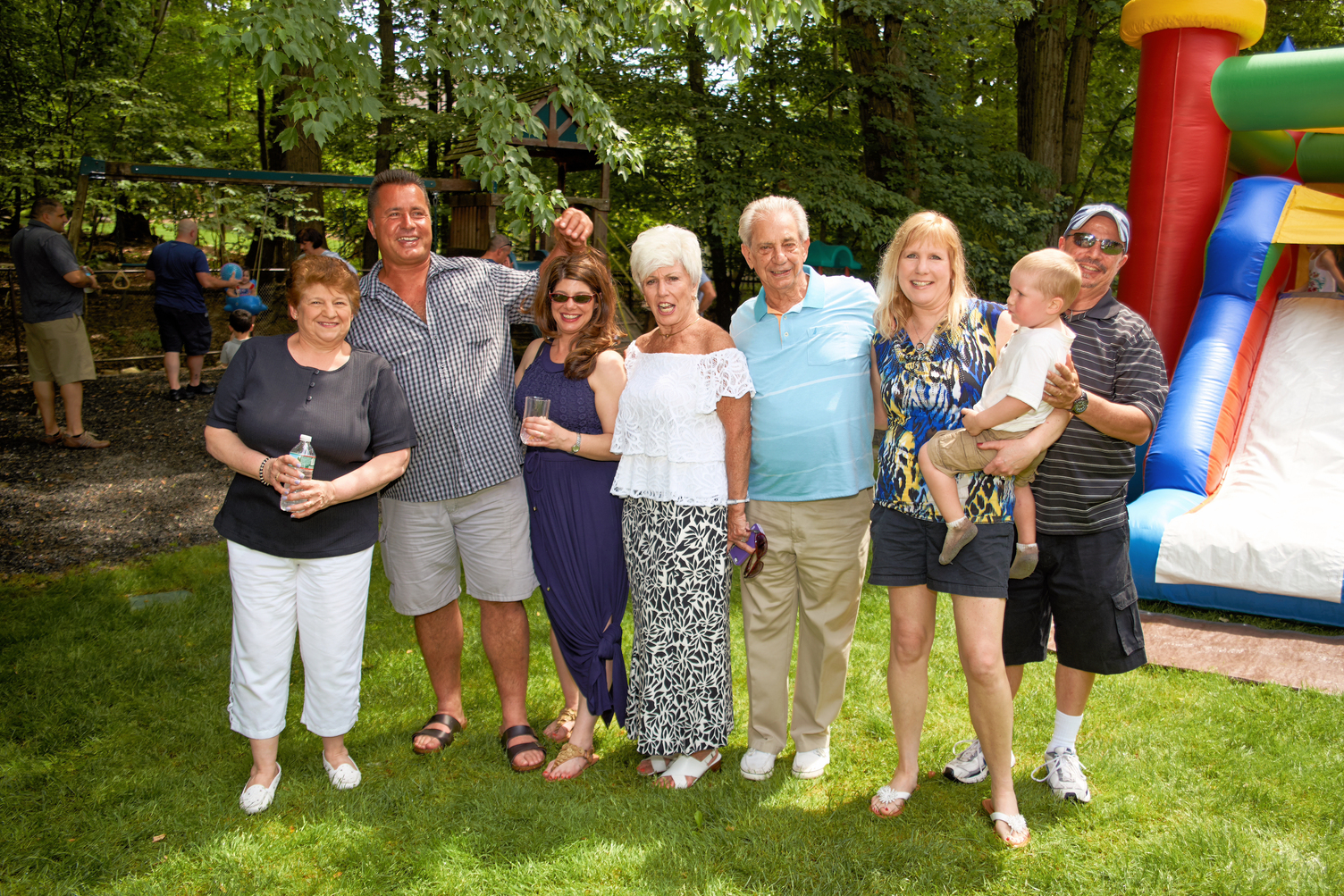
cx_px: 723
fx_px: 1045
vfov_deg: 46.4
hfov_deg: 65.4
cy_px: 451
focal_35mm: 28
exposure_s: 1/250
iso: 100
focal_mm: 26
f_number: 3.2
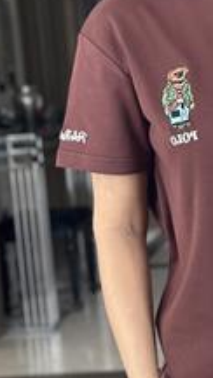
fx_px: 1225
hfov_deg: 9.7
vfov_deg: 17.5
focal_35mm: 122
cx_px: 283
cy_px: 122
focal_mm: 6.86
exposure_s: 1/60
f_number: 1.78
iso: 320
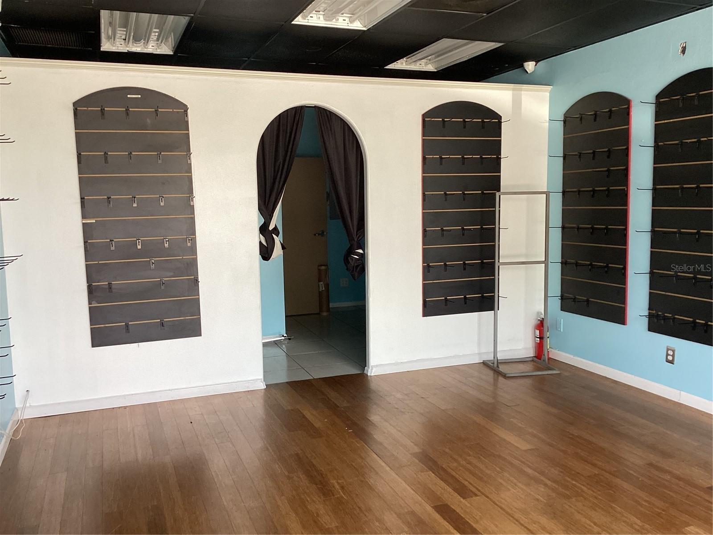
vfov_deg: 45.4
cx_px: 356
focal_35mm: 31
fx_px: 639
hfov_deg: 58.4
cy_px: 268
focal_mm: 3.3
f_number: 2.4
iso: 100
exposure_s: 1/60
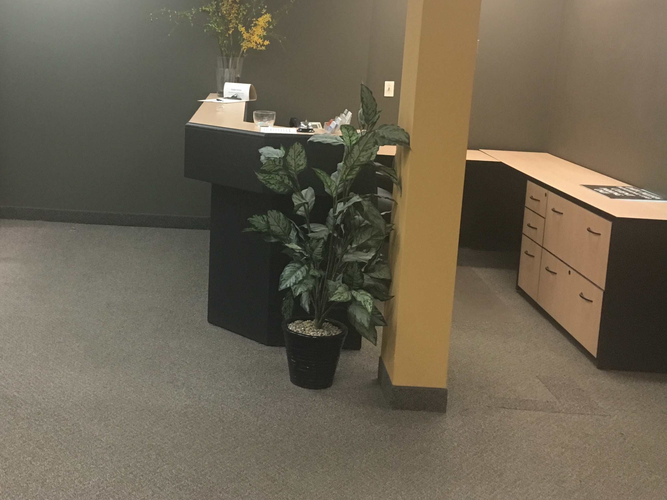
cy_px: 171
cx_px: 224
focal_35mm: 43
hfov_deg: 43.3
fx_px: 829
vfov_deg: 33.3
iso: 200
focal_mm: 4.15
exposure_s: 1/24
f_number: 2.2
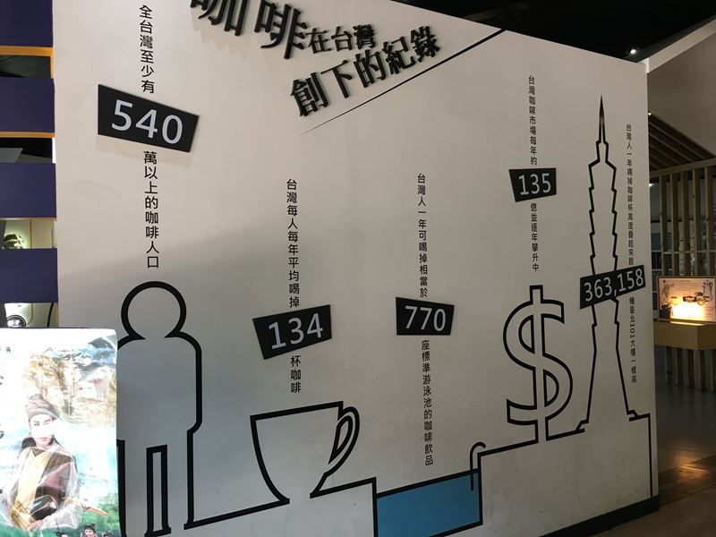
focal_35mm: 29
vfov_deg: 48.2
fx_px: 600
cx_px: 358
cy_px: 268
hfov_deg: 61.7
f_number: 2.2
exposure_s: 1/15
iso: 32
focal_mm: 4.15
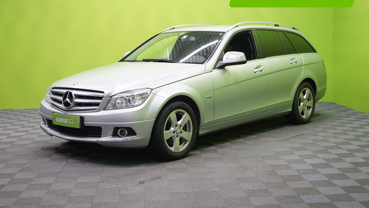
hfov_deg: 41.3
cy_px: 88
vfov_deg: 23.9
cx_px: 182
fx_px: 489
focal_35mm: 50
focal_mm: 47
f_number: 5
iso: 250
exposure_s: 1/6
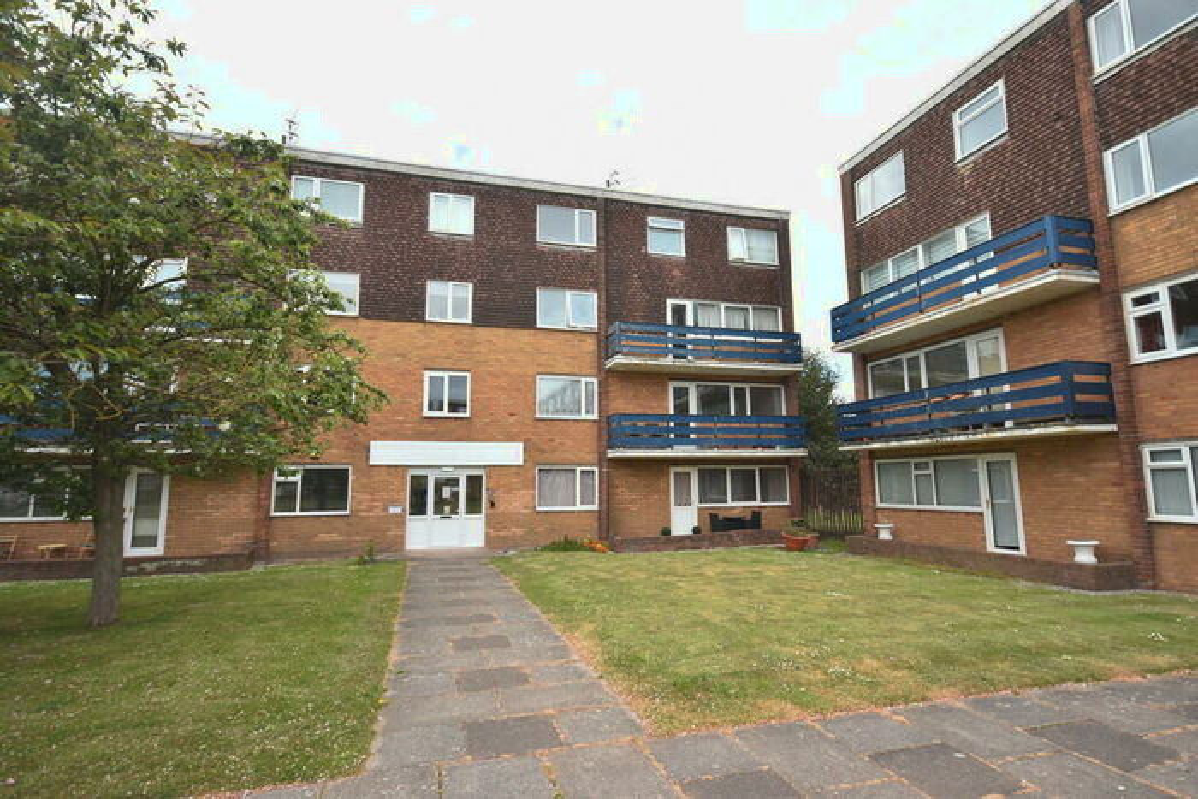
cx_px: 599
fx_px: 599
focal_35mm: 18
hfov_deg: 90.0
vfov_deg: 67.4
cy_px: 400
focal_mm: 12
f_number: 4.5
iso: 100
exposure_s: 1/200
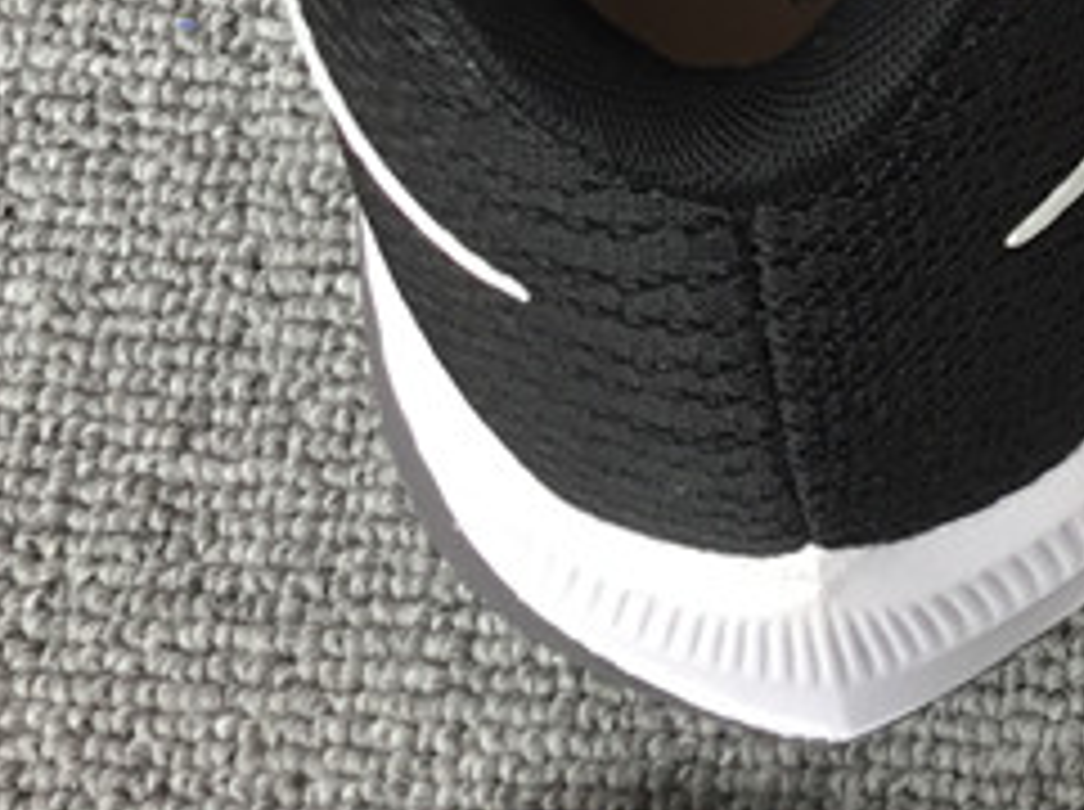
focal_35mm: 116
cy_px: -556
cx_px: 1435
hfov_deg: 16.1
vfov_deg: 11.9
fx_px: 3627
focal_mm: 3.3
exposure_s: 1/100
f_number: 2.4
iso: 32
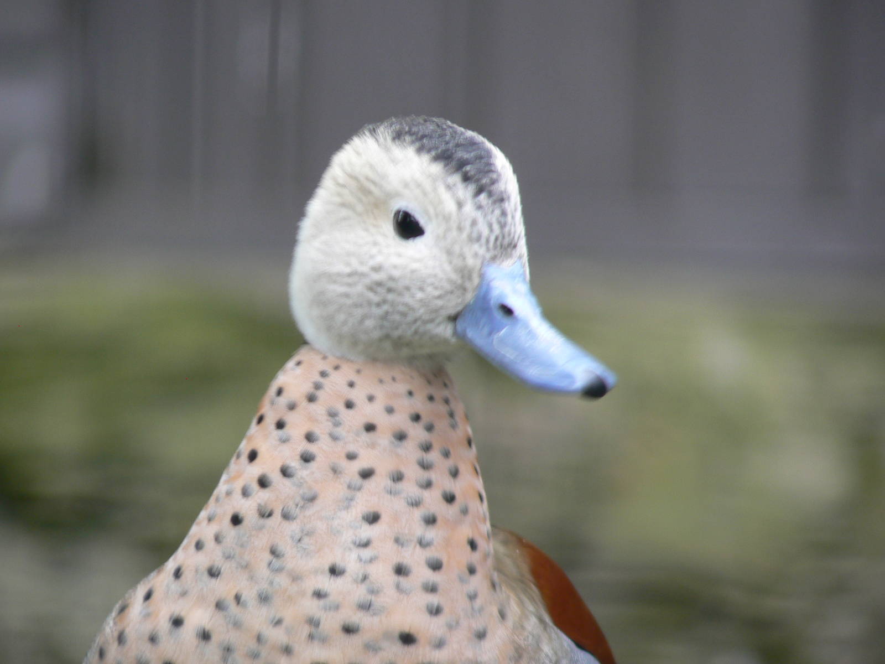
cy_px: 332
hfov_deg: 4.6
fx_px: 11045
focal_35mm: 432
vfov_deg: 3.4
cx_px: 442
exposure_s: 1/50
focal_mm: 72
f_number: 3.3
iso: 80
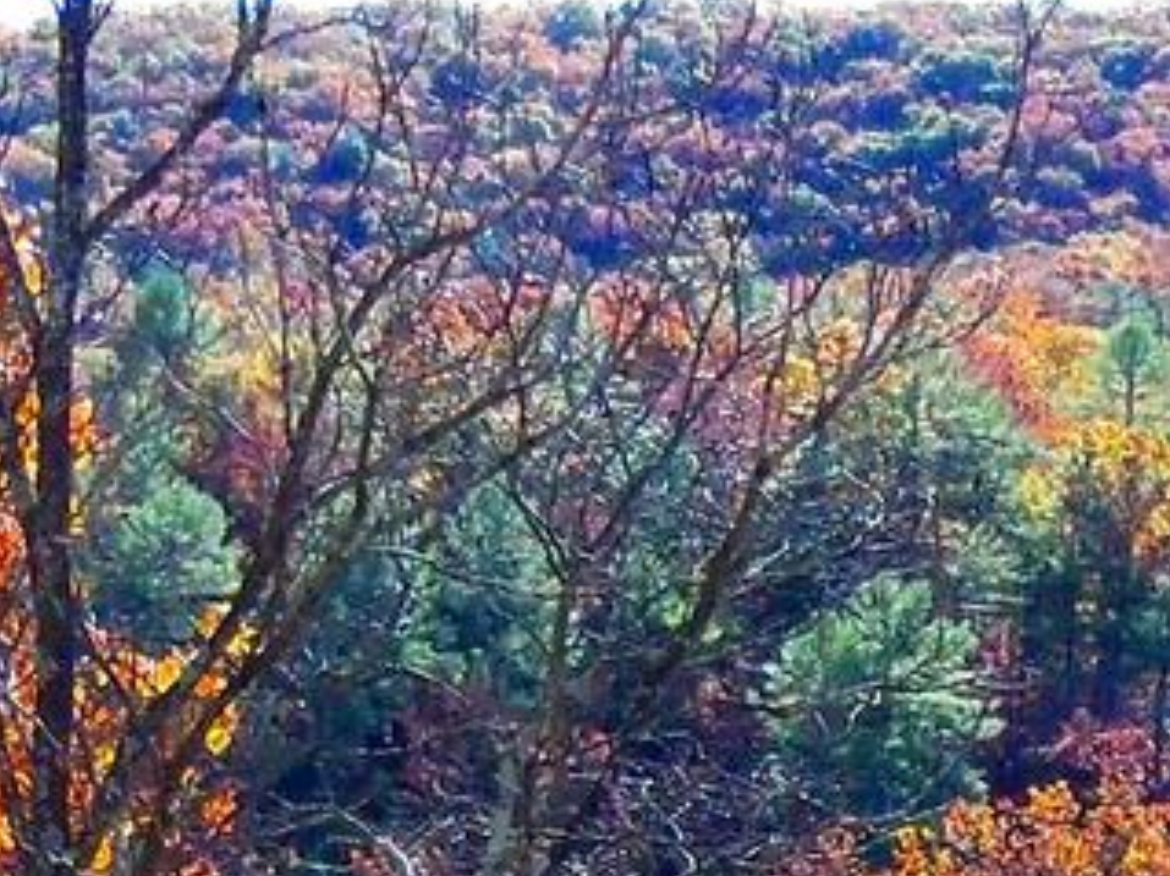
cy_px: 1396
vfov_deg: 9.1
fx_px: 5338
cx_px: 1816
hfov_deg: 11.9
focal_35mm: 158
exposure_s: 1/640
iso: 200
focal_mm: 6.2
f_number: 3.5
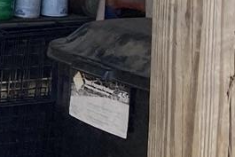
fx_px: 1365
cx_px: -495
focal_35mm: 209
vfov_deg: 6.6
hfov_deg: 8.2
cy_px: -15
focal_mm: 4.25
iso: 32
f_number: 1.8
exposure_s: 1/647
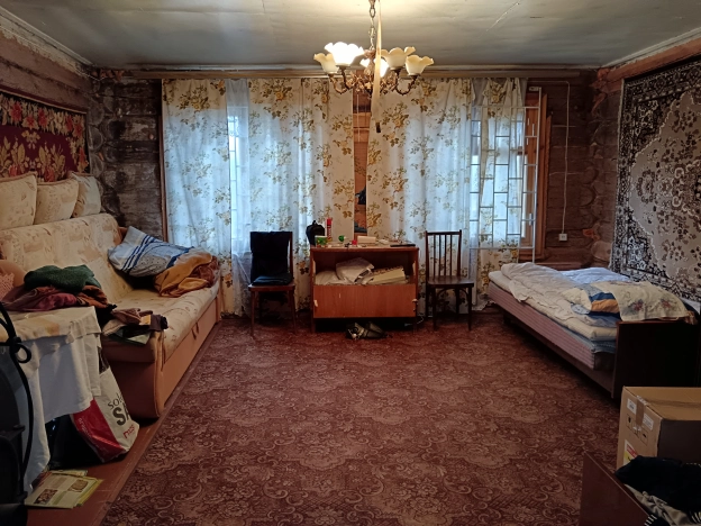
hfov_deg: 65.3
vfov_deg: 51.4
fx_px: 547
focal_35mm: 27
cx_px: 350
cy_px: 263
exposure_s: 1/25
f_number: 1.9
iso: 1464
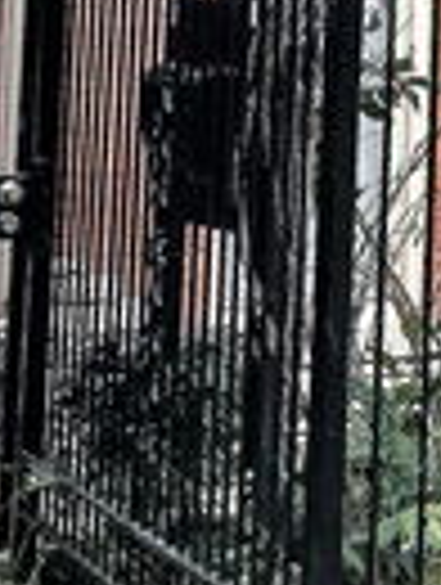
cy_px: -436
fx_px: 2489
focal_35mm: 147
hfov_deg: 9.6
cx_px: 810
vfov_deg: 12.4
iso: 20
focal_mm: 3.99
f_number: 1.8
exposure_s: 1/584
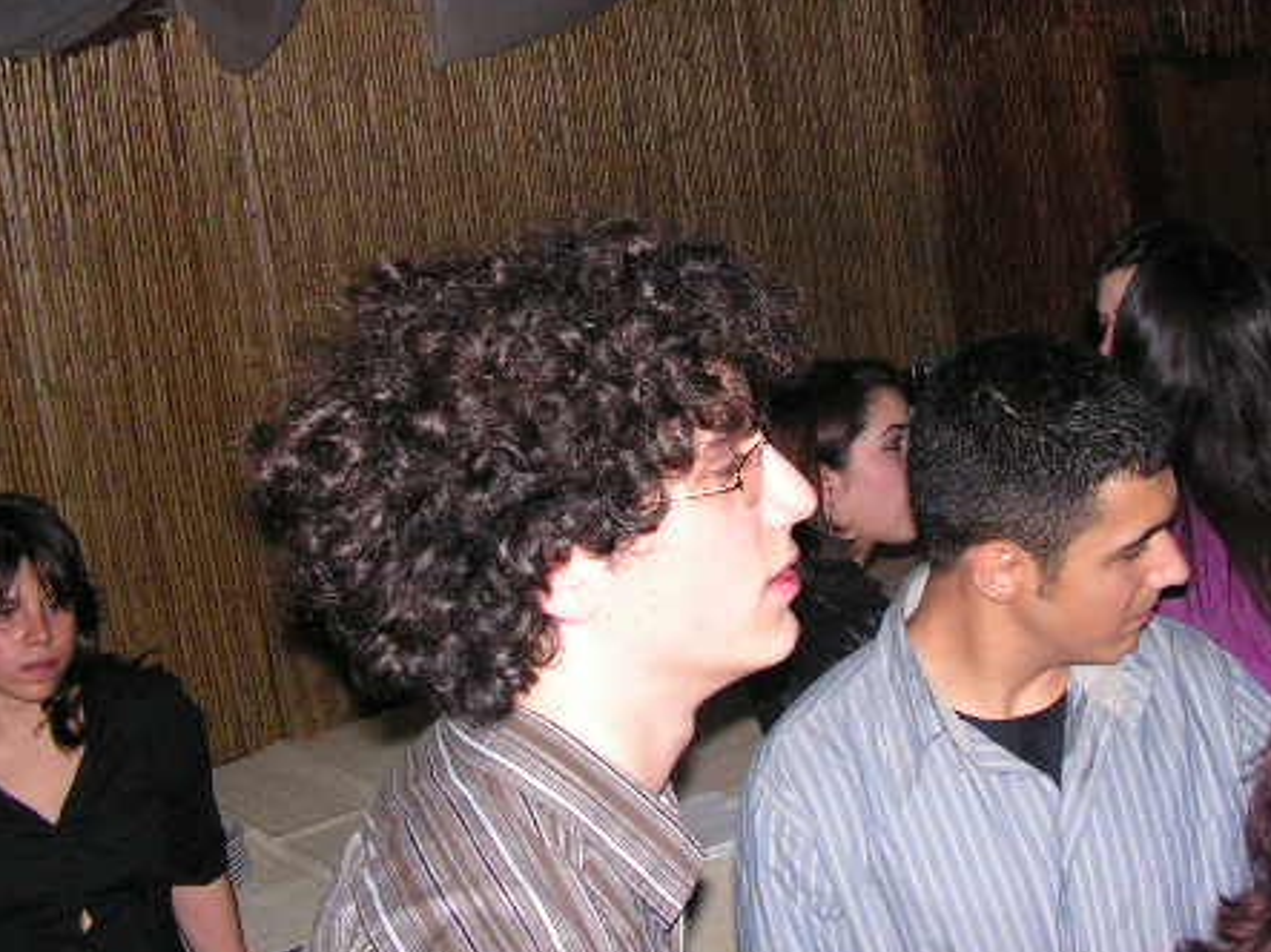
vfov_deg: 27.9
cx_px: 772
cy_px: 356
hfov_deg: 36.7
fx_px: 1909
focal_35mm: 52
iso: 200
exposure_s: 1/40
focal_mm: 6
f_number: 3.2
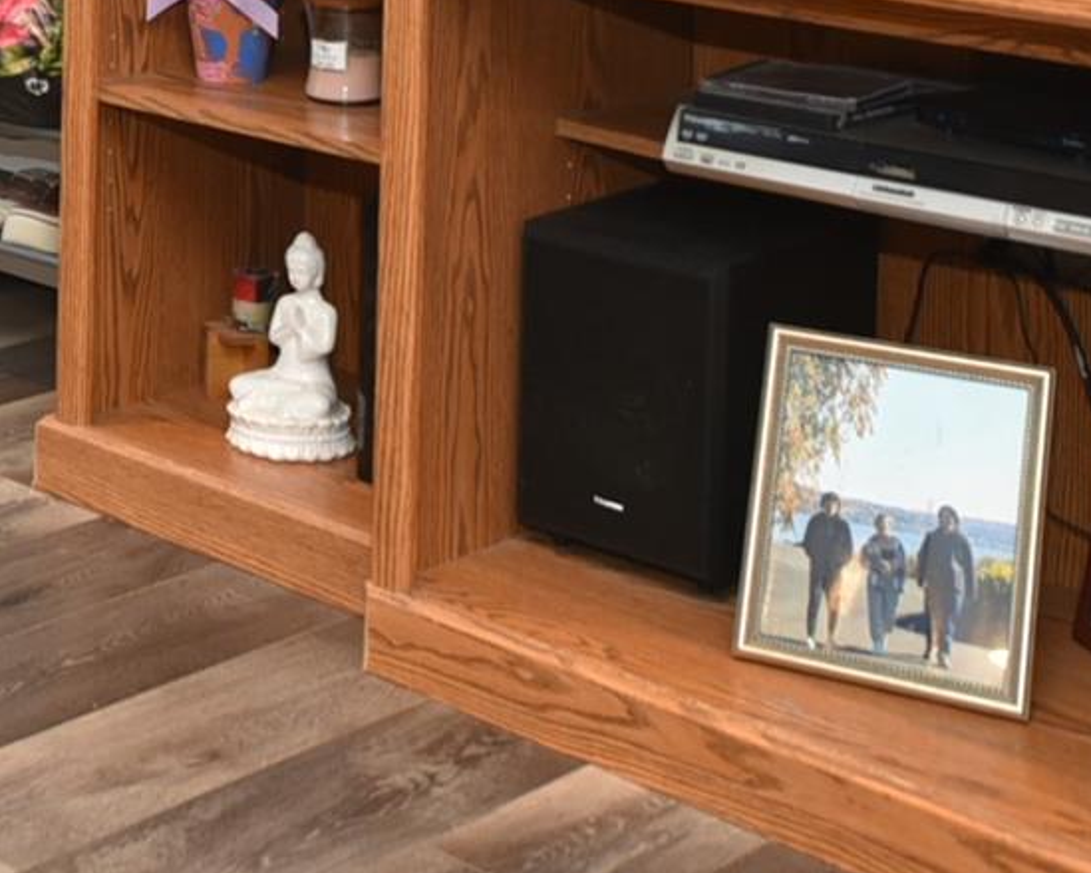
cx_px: -161
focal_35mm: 84
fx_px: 2712
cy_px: -378
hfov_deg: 21.4
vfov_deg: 16.8
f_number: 3.3
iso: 800
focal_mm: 24
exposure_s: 1/60
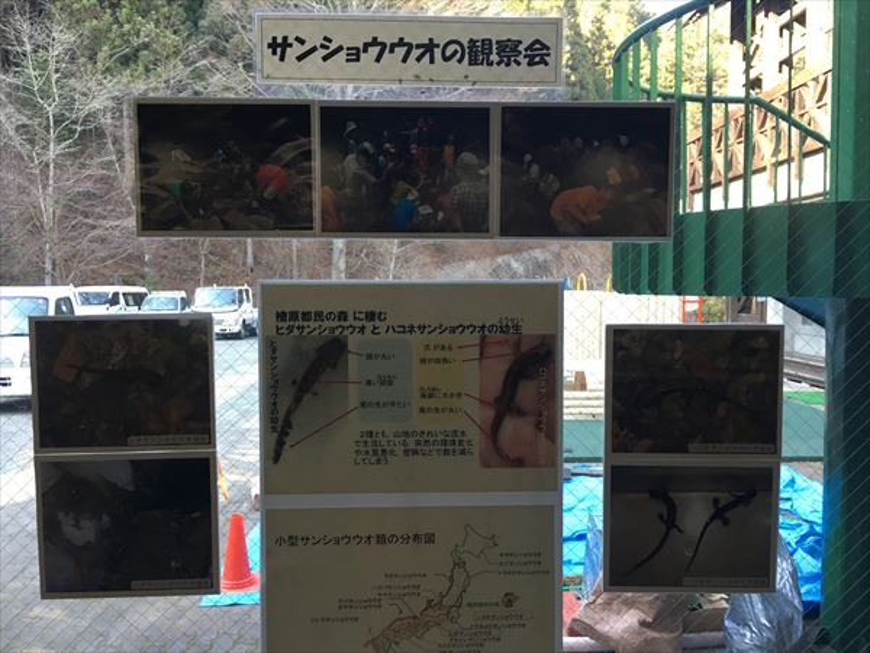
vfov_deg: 48.2
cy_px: 326
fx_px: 729
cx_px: 435
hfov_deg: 61.7
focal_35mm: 29
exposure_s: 1/30
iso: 25
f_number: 2.2
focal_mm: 4.15
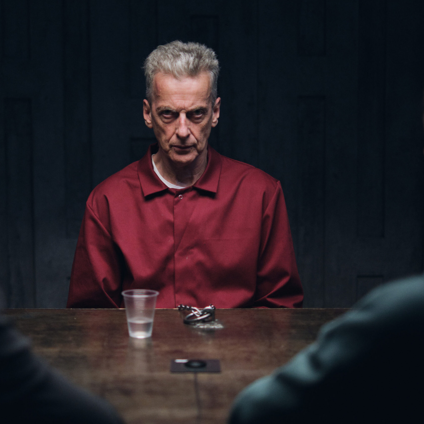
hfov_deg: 25.2
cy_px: 212
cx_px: 145
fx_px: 942
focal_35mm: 68
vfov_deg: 25.4
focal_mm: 35
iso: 3200
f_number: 1.4
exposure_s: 1/250
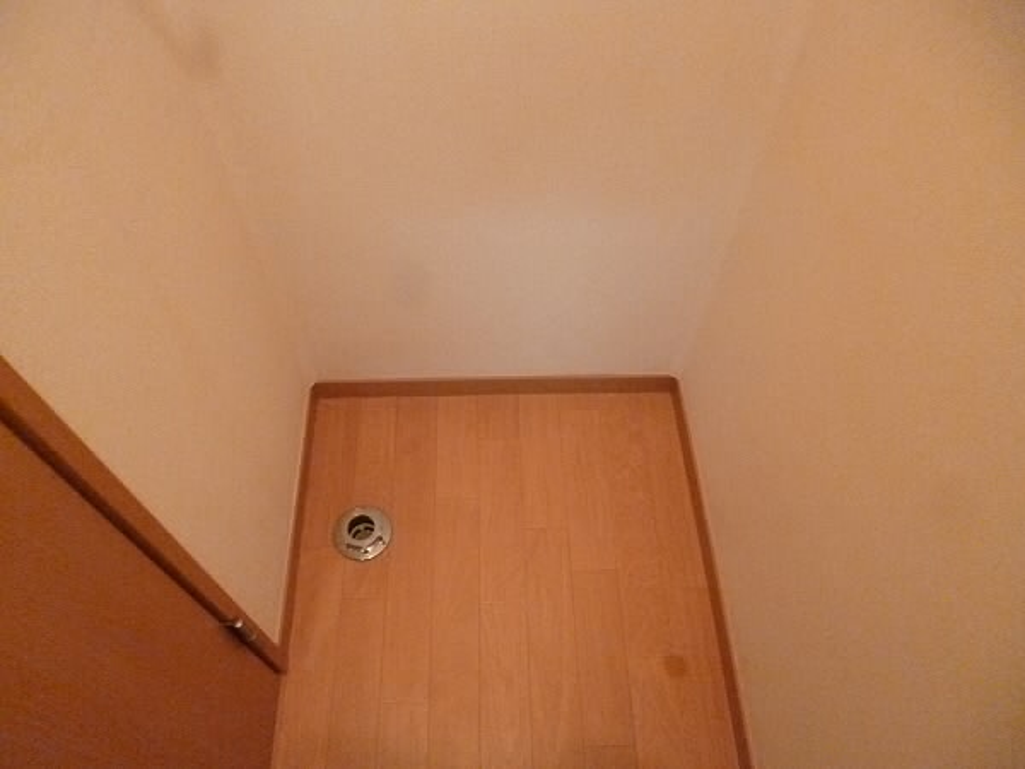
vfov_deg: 56.8
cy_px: 384
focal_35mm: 24
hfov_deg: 71.6
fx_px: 711
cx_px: 512
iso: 800
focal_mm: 4.3
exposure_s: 1/50
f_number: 2.5
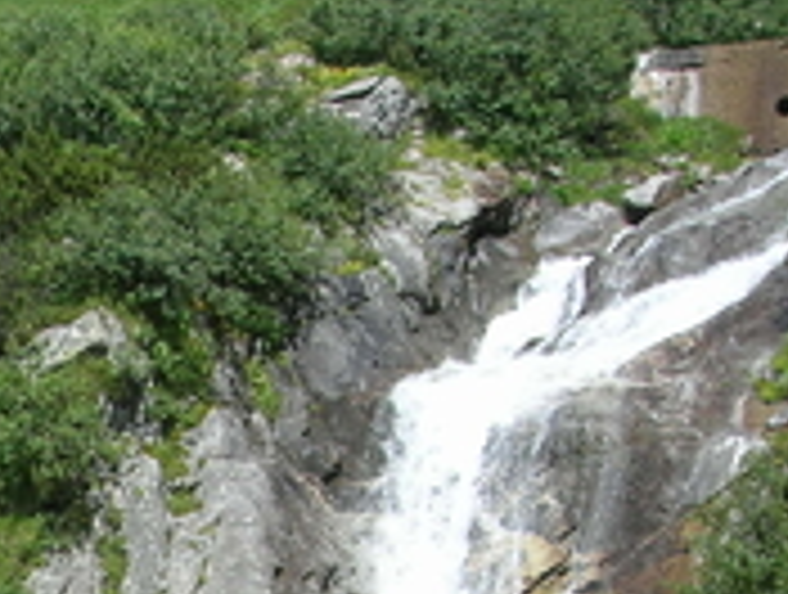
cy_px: 940
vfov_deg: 10.9
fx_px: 2965
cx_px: -324
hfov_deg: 14.3
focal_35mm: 130
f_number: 4.8
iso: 64
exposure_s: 1/442
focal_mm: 7.8
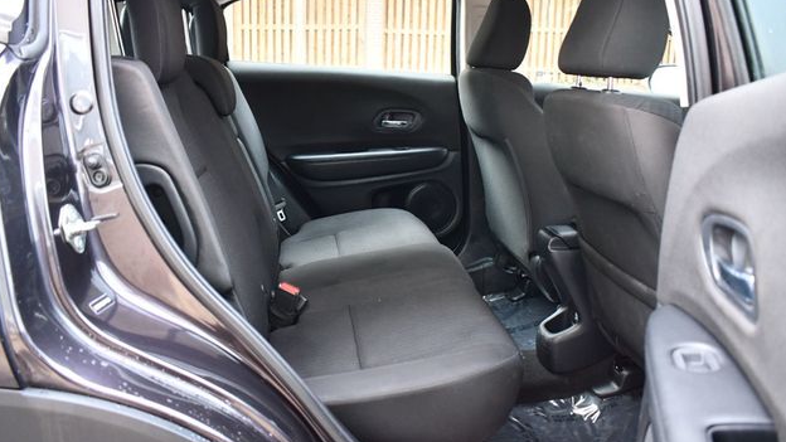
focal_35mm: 29
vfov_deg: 40.0
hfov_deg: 66.1
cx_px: 392
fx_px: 604
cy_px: 180
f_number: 3.5
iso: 1400
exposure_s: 1/125
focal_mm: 18
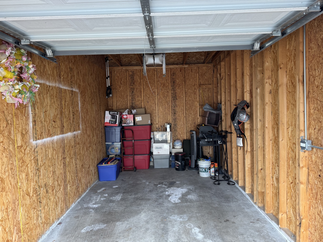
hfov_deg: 71.6
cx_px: 162
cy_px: 121
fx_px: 224
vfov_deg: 56.8
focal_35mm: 24
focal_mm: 6.76
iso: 160
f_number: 1.78
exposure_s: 1/121
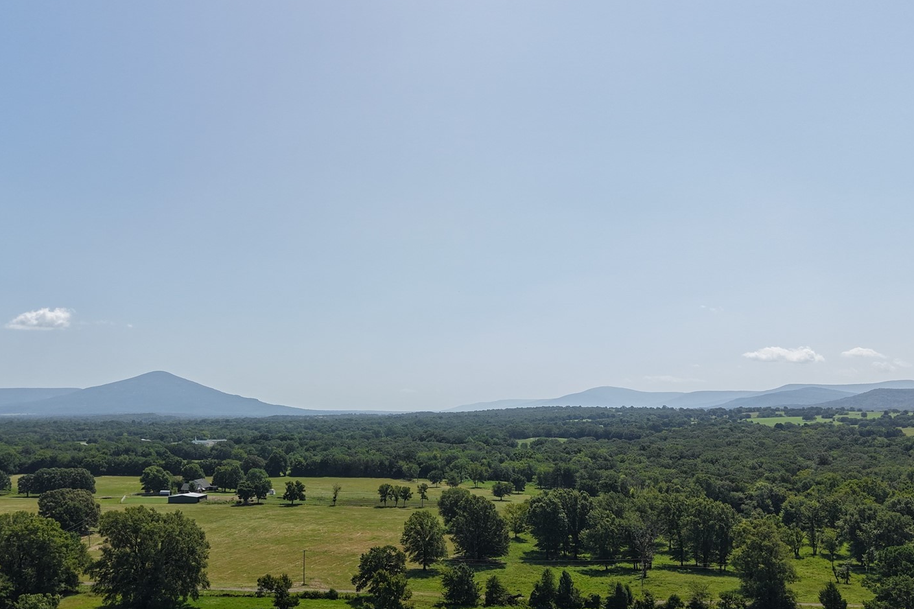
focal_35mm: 34
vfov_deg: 38.4
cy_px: 415
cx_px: 413
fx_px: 863
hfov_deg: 55.7
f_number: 1.8
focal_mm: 8.67
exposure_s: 1/5000
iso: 150
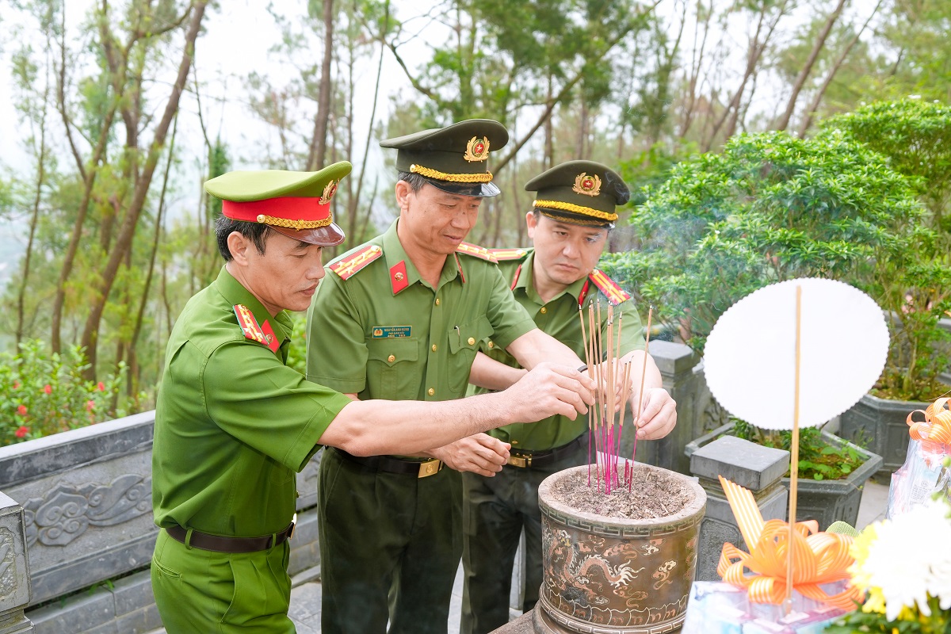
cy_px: 317
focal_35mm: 36
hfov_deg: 53.1
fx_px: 951
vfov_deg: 36.9
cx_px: 476
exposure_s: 1/500
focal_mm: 24
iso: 320
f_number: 2.8
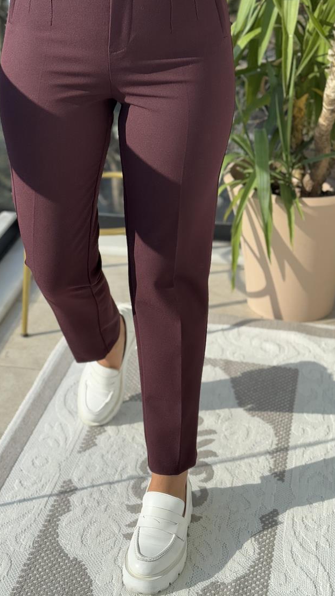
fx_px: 996
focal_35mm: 63
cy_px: 252
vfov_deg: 33.3
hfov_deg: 19.1
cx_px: 128
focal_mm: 6.76
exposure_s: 1/952
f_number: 1.78
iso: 64
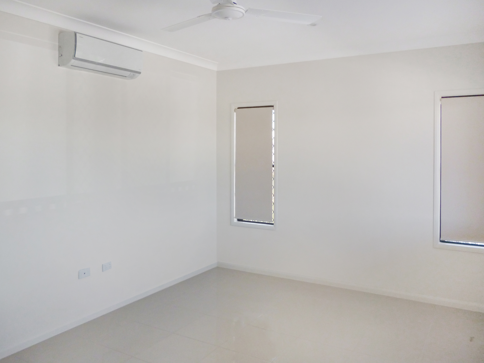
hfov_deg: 63.4
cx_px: 242
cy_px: 182
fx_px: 391
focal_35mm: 28
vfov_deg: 49.7
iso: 320
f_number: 3.1
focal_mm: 5
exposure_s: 1/60
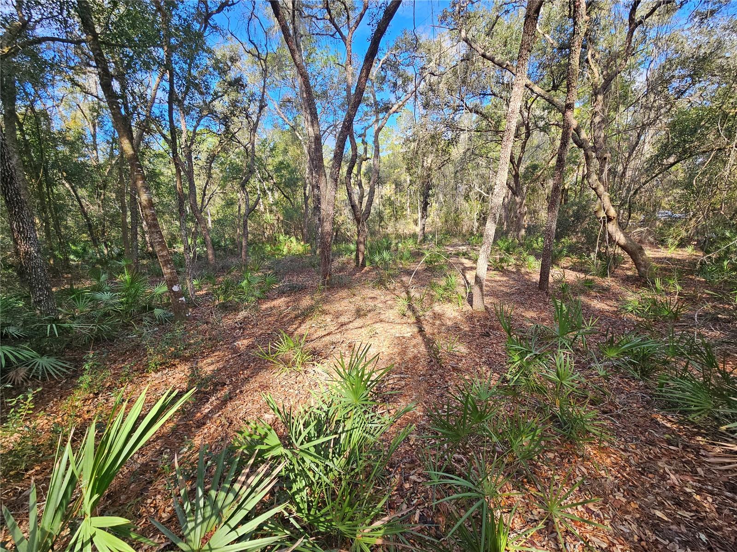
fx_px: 277
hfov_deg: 106.2
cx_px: 368
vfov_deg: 89.9
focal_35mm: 13
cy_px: 276
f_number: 2.2
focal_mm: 2.2
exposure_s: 1/249
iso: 50
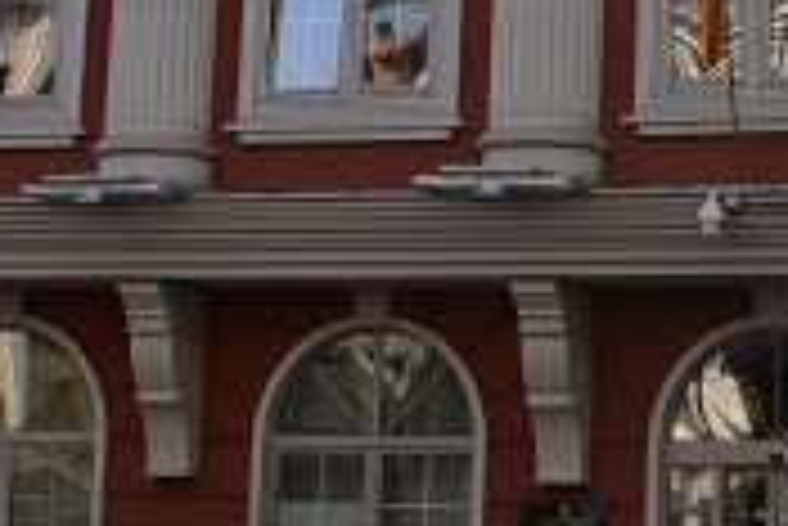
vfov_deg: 9.5
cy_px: -319
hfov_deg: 14.6
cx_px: 743
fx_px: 3045
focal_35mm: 139
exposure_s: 1/250
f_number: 8
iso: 125
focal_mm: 18
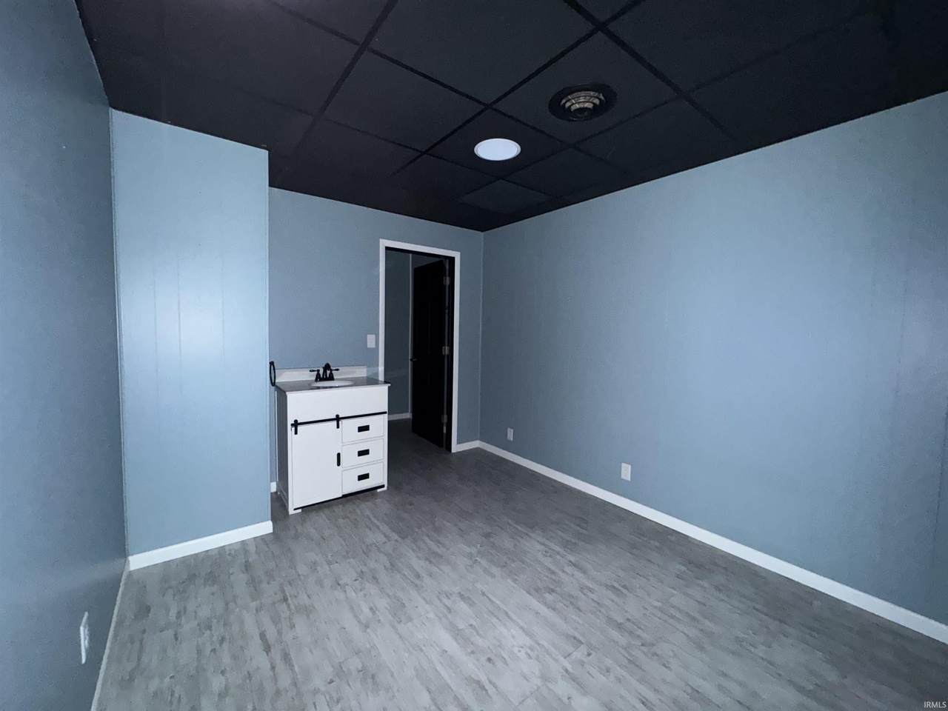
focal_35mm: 14
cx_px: 474
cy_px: 356
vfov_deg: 85.7
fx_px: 383
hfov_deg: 102.1
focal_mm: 2.22
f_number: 2.2
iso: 640
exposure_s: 1/16
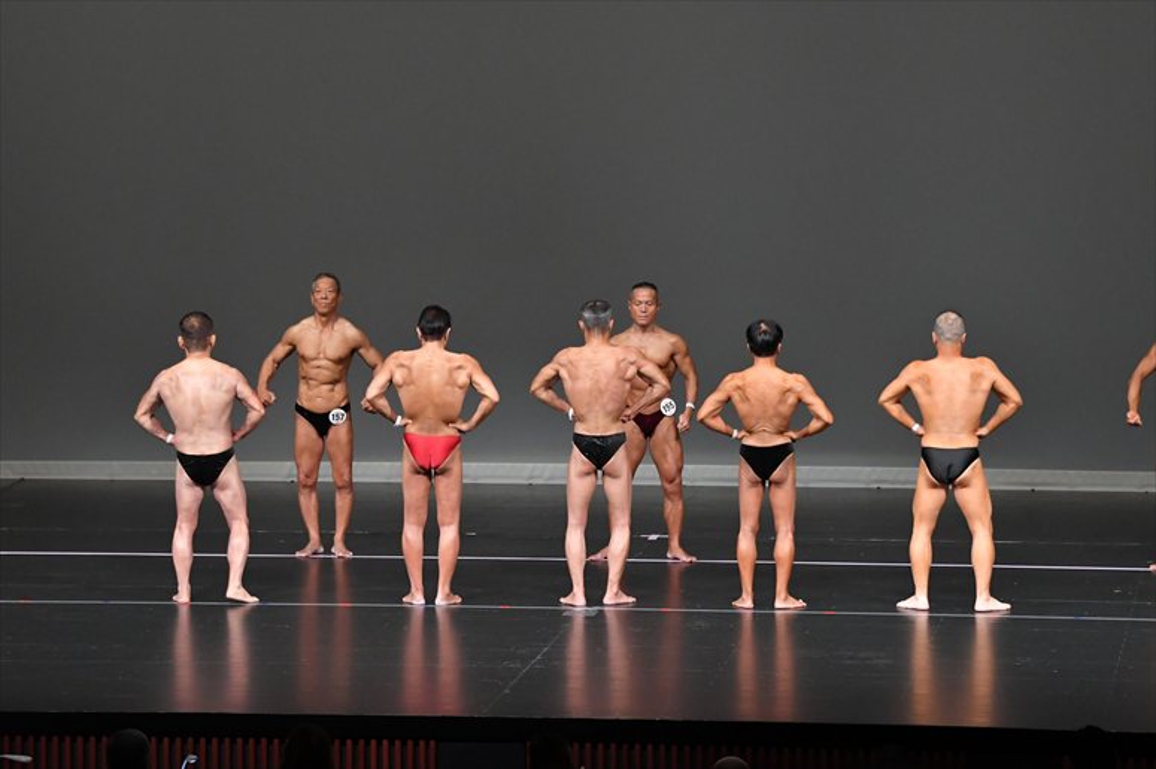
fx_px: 5039
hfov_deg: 13.1
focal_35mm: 157
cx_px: 578
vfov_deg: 8.7
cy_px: 384
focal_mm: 105
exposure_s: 1/400
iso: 4000
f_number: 5.6
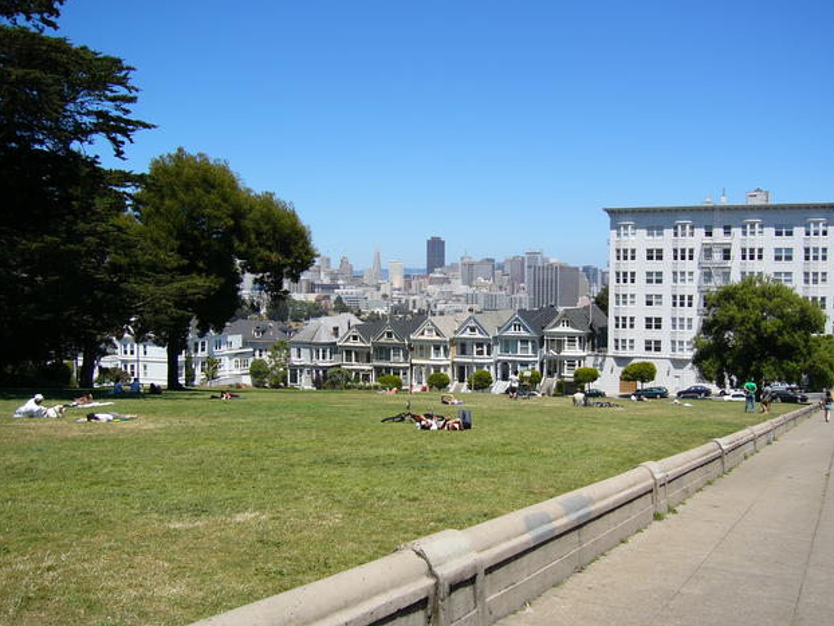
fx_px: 868
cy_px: 316
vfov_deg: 39.7
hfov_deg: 51.3
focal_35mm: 36
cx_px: 424
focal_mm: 5.8
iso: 50
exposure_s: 1/160
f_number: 8
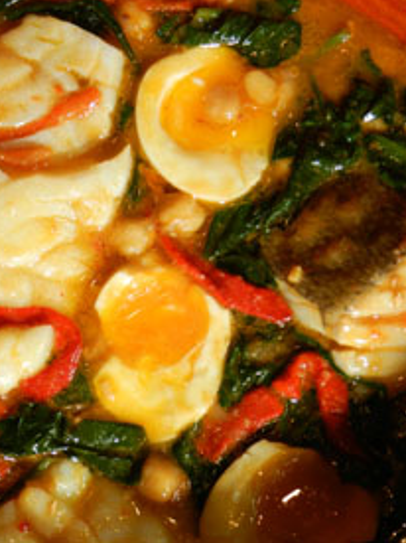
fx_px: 4022
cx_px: 195
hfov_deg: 5.8
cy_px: 271
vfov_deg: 7.7
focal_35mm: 257
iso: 160
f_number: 5.5
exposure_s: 1/100
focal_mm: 34
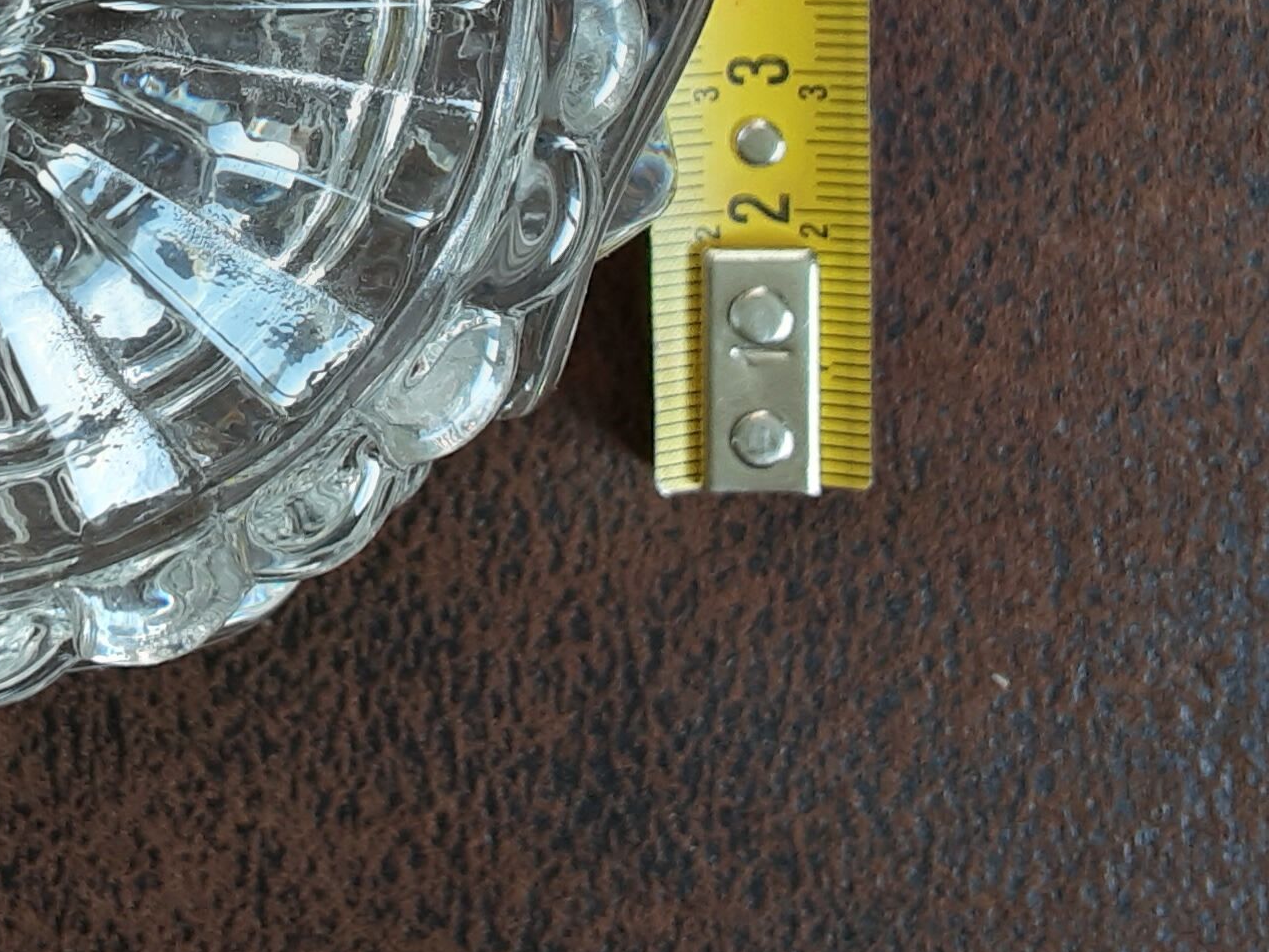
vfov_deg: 19.6
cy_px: -91
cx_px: 245
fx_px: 2640
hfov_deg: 26.5
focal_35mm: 72
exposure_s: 1/50
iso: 40
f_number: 1.9
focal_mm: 2.9
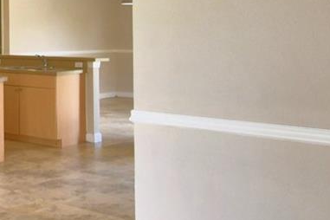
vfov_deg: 21.0
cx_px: -14
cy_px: 8
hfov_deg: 29.4
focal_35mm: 63
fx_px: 577
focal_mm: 10
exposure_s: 1/125
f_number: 4.5
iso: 220
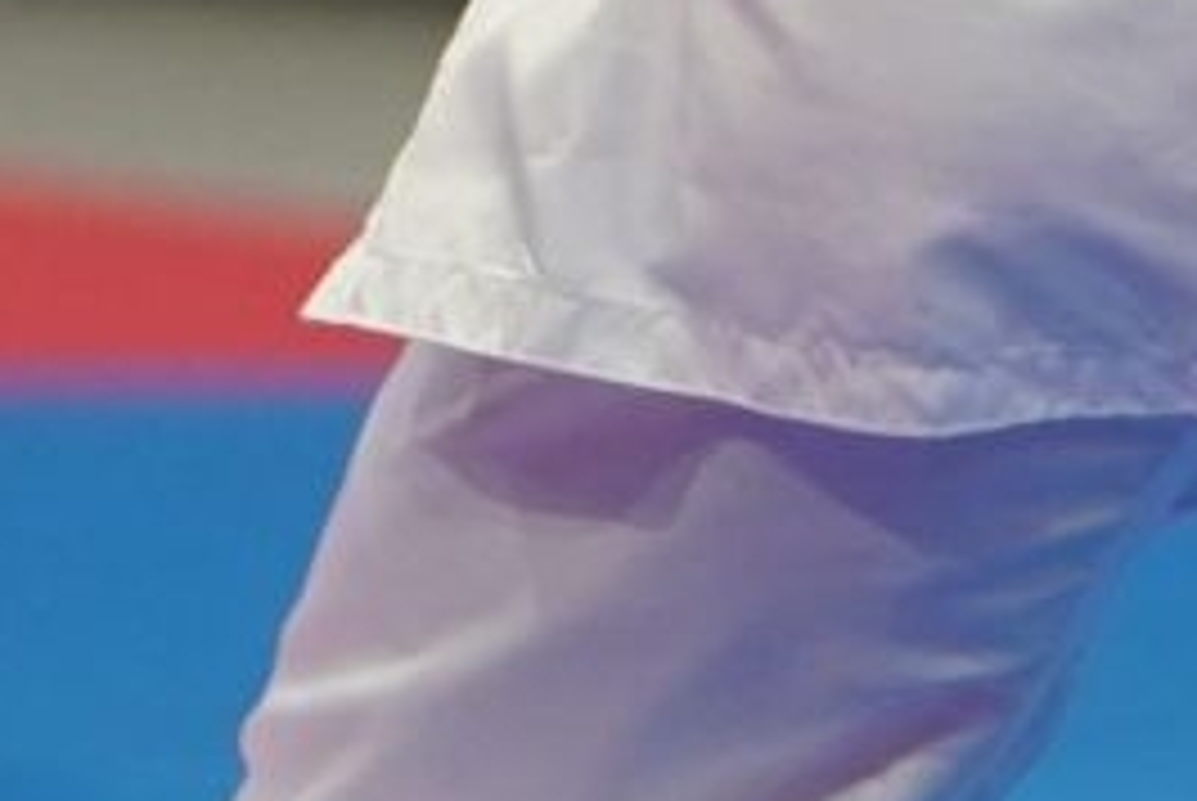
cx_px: 2272
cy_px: -1598
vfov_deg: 1.3
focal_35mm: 1074
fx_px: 35749
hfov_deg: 1.9
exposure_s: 1/1000
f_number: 2.8
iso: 1250
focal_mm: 106
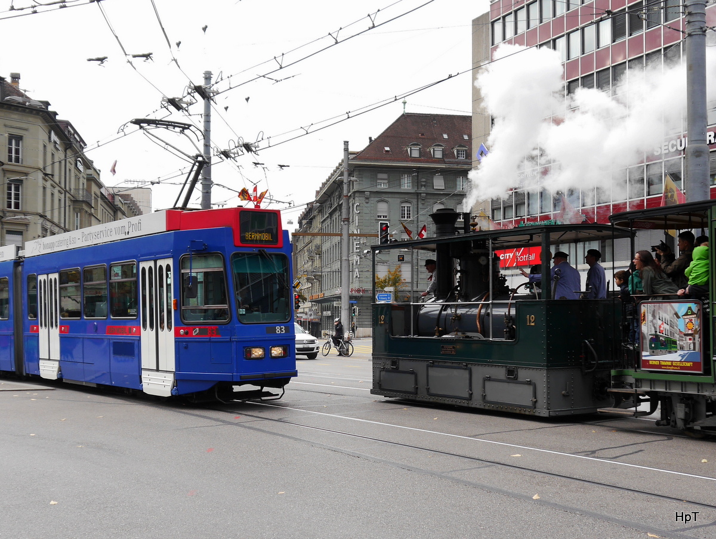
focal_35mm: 28
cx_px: 358
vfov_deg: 49.9
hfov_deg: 63.4
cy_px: 270
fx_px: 580
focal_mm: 14
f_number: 5
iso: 160
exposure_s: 1/250
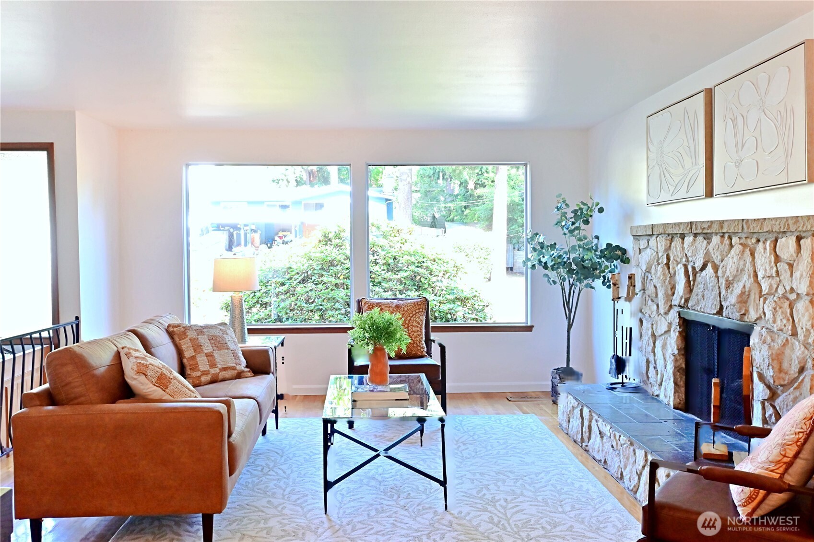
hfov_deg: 58.3
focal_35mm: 32
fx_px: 729
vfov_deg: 40.8
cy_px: 271
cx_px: 407
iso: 800
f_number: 8
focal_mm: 21.5
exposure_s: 1/30
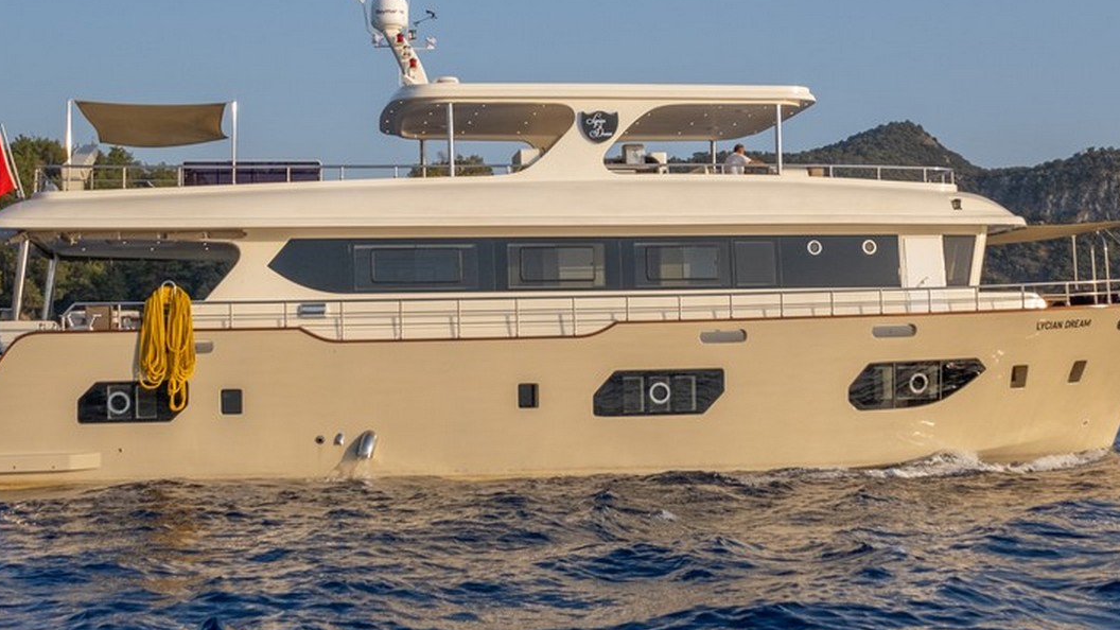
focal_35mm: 59
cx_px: 517
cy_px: 249
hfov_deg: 35.4
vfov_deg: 20.4
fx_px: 1752
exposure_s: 1/2500
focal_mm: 20.9
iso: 500
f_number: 4
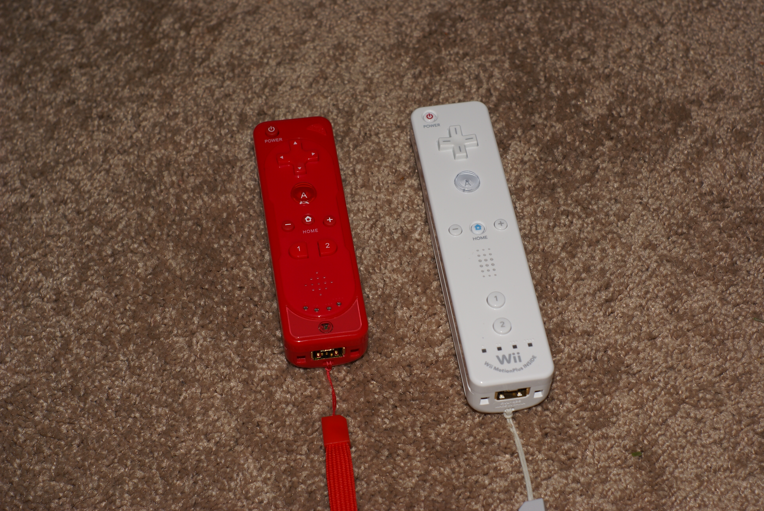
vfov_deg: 18.2
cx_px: 382
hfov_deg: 27.0
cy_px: 256
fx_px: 1594
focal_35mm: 75
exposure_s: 1/80
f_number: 5.6
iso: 100
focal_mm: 50
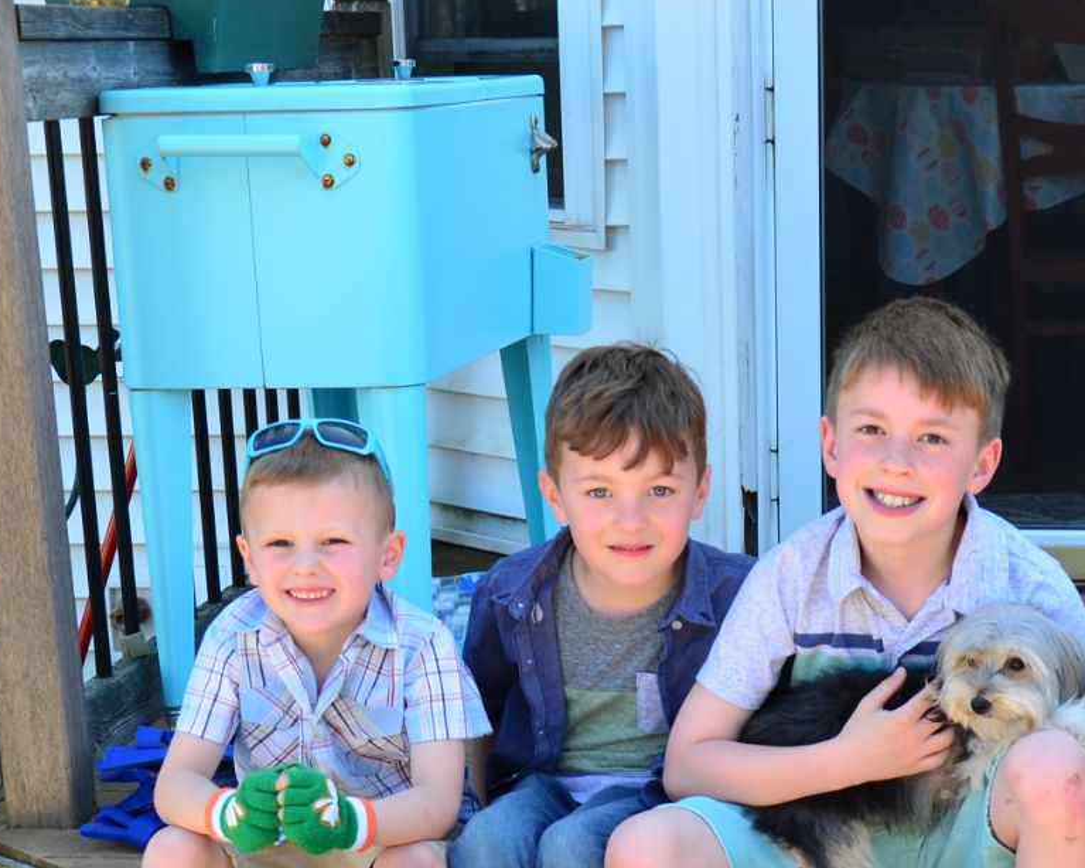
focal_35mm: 90
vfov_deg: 16.8
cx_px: 771
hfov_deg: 21.1
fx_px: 2891
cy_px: 810
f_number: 4.5
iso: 125
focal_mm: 24
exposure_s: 1/125
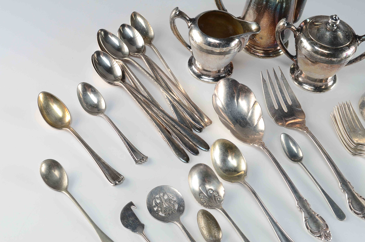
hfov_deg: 36.9
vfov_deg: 25.0
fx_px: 546
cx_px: 182
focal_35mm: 54
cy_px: 121
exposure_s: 1/80
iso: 100
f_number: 10
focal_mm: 36
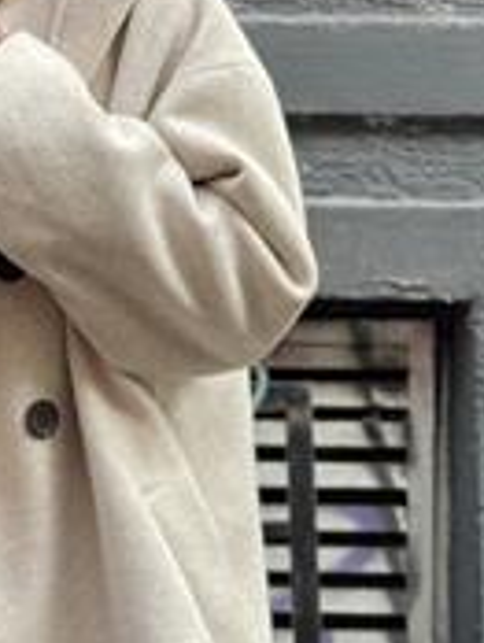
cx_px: 7
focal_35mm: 147
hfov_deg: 10.0
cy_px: 220
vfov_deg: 13.4
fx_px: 2734
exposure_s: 1/312
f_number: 1.78
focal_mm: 6.76
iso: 64
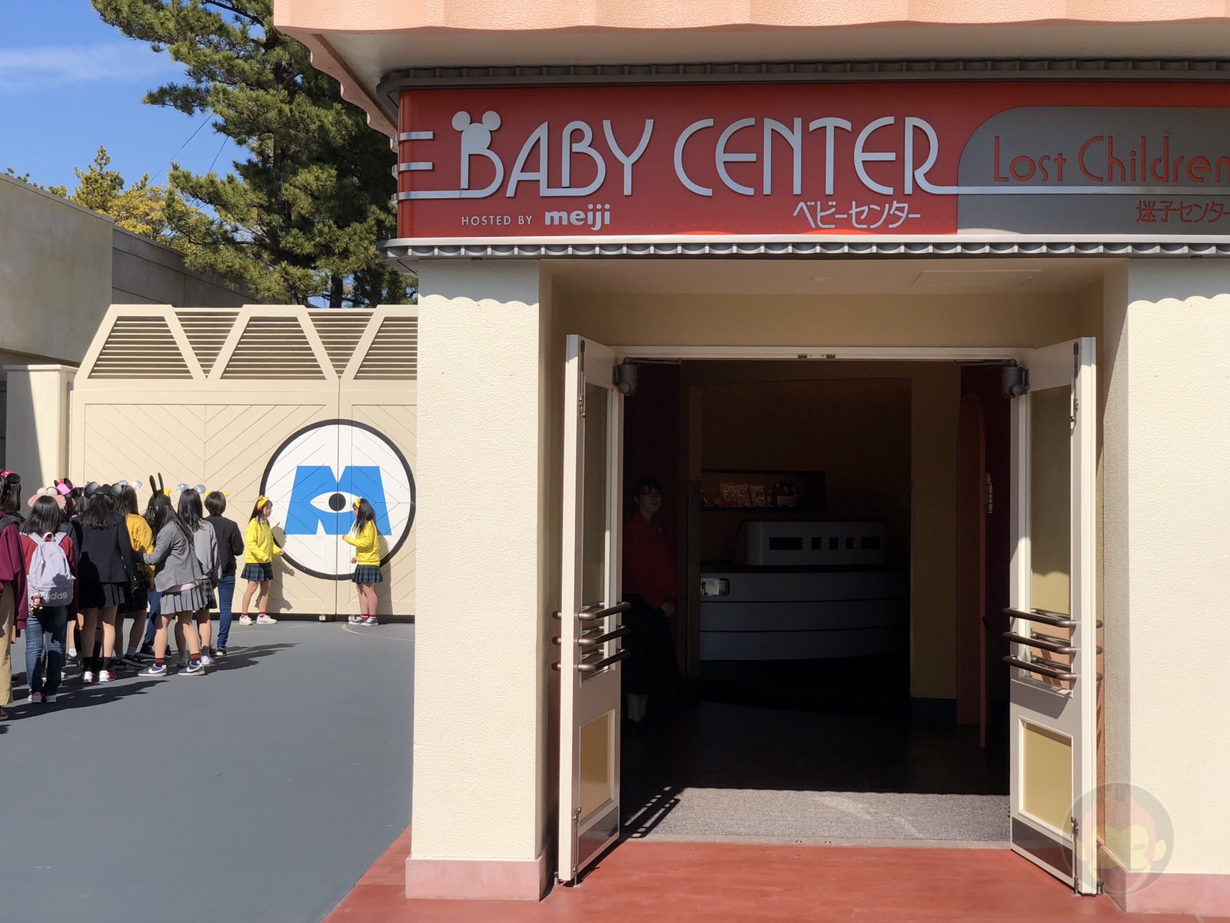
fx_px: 1848
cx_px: 615
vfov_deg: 28.0
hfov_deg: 36.8
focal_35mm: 52
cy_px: 462
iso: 16
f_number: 2.4
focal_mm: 6
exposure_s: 1/1548
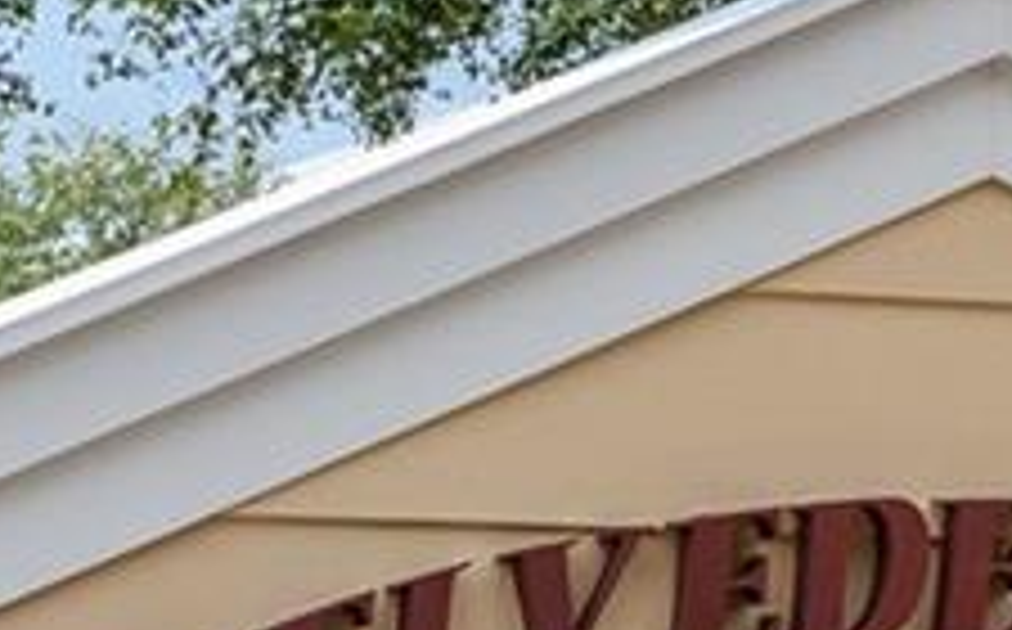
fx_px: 6198
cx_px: 2105
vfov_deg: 5.8
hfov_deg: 8.8
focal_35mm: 225
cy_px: 788
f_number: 9
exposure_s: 1/1000
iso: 500
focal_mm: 31
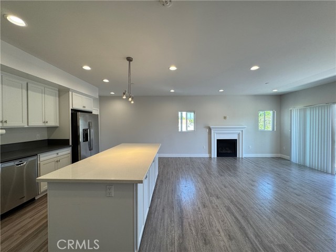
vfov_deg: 85.7
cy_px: 126
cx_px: 168
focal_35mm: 14
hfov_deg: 102.1
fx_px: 136
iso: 100
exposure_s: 1/120
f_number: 2.2
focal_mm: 2.22
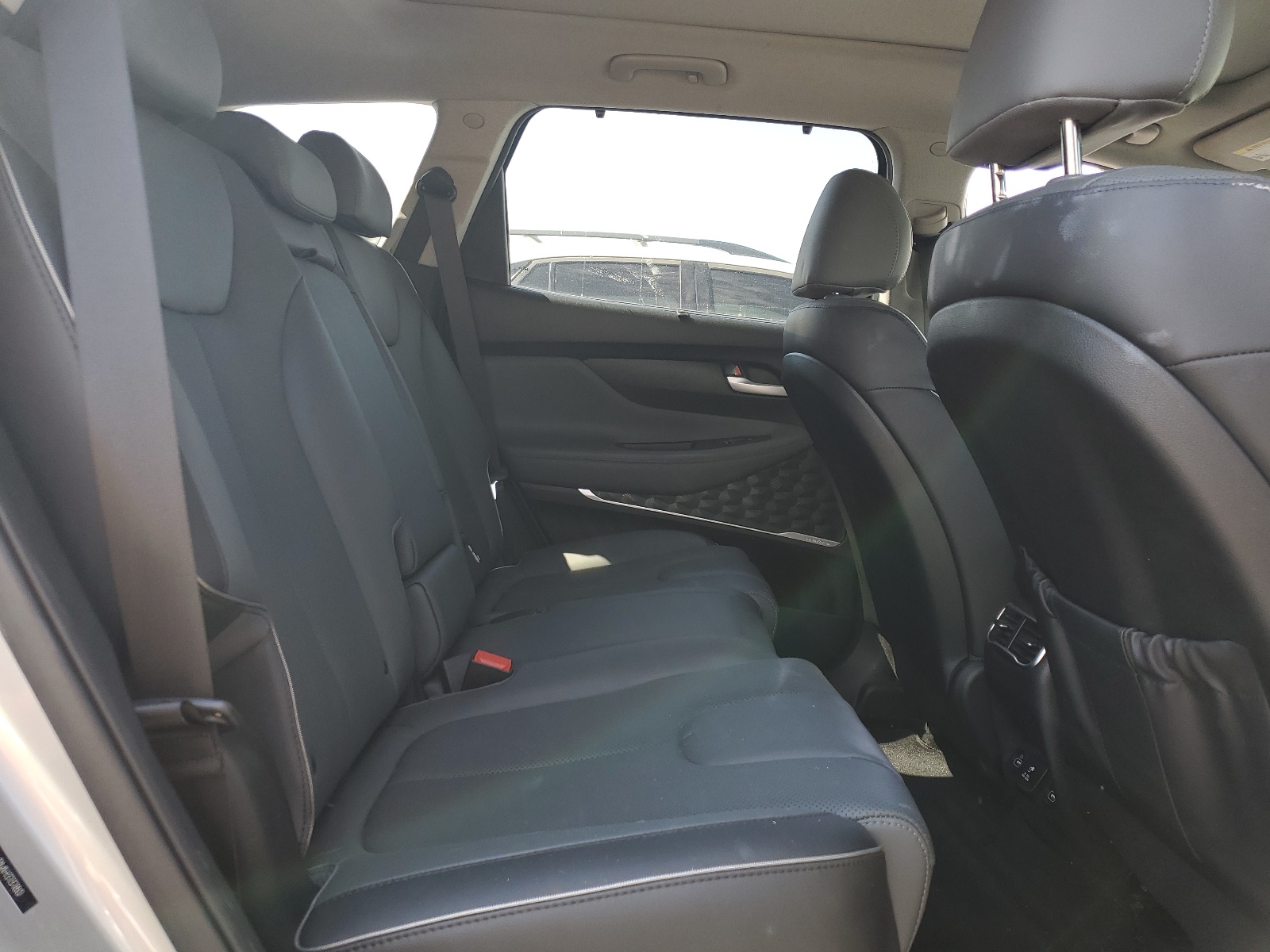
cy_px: 476
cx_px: 635
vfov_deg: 53.1
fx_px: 954
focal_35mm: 26
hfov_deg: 67.3
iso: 50
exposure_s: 1/175
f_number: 1.5
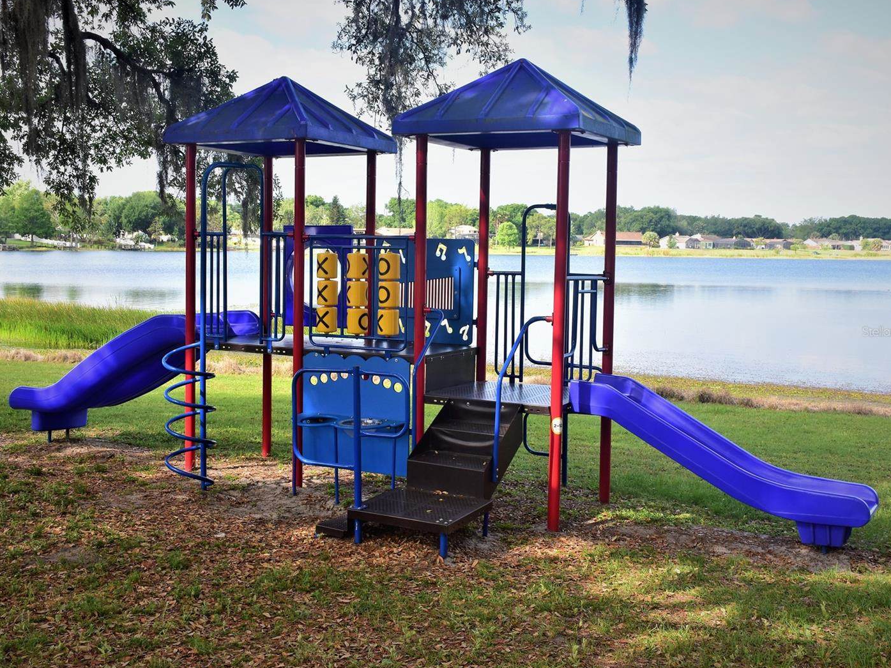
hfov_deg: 43.8
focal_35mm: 43
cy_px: 331
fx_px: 1107
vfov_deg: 33.6
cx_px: 408
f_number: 11
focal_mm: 26
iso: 200
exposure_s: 1/100
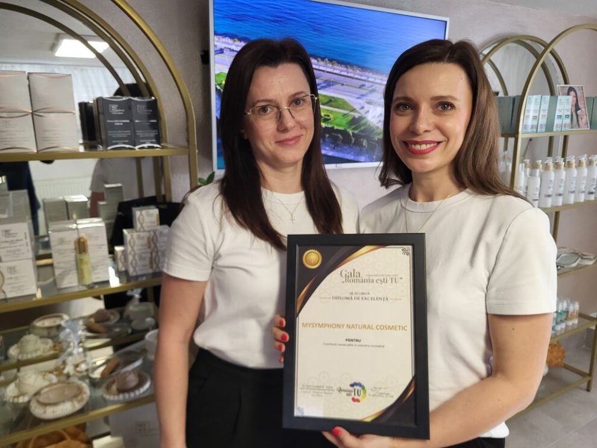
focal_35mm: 26
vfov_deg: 53.1
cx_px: 298
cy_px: 224
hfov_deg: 67.3
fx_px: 449
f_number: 1.8
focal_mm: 5.4
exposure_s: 1/120
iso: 250
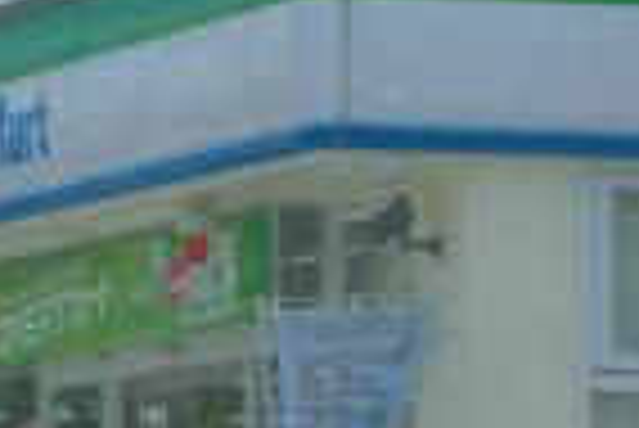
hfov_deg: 5.3
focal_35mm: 389
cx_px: -81
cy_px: 509
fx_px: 6912
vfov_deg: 3.5
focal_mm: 14.9
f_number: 6.7
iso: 100
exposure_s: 1/250
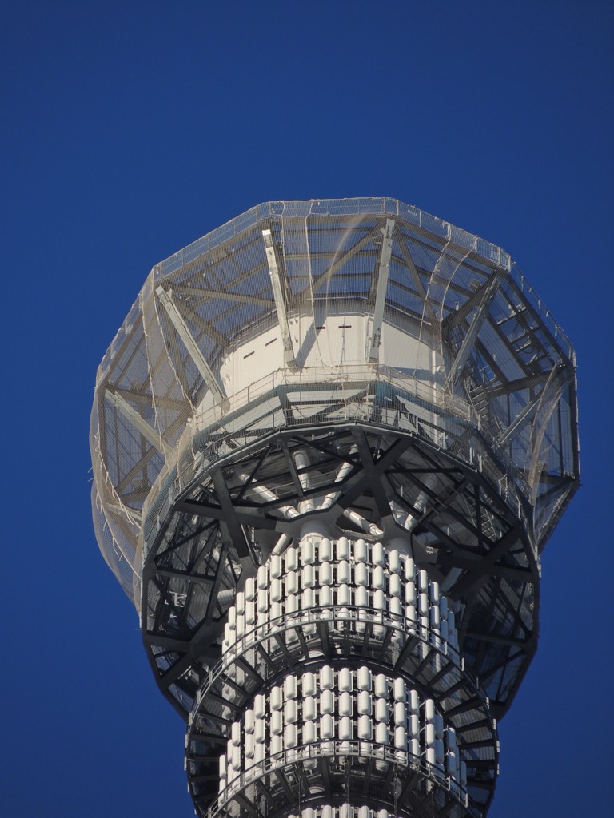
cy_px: 409
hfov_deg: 1.7
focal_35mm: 900
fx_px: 21285
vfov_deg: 2.2
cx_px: 307
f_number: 5.5
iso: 100
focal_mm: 160.5
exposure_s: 1/640
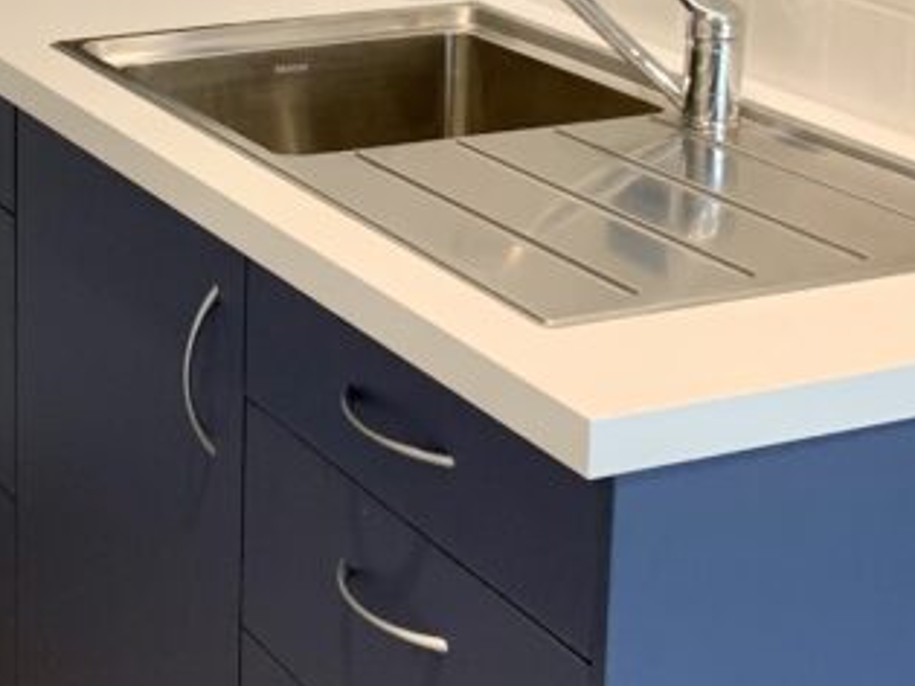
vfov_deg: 21.4
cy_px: -12
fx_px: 1744
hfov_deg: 28.2
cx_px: 84
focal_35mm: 66
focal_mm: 4.25
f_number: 1.8
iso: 100
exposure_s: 1/50
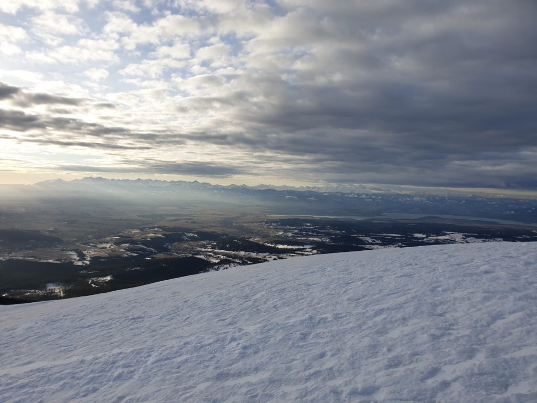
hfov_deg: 67.3
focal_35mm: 26
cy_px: 202
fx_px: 403
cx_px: 268
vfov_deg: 53.1
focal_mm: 4.3
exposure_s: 1/1433
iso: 50
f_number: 2.4
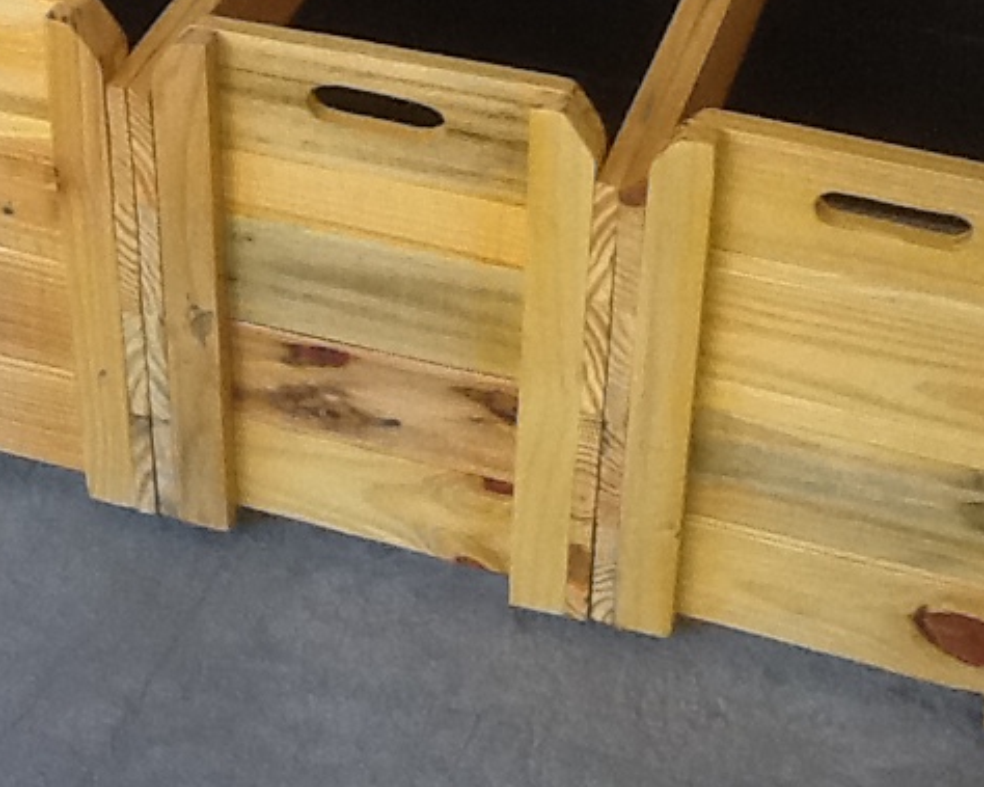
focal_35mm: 87
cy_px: 143
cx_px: 270
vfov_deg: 17.5
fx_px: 2533
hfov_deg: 21.8
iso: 100
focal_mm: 2.03
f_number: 2.4
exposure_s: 1/30
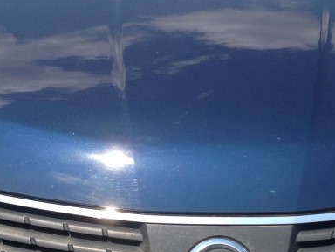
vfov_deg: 16.7
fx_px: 852
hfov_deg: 22.2
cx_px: 221
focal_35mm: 88
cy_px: 178
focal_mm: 4.12
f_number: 2.4
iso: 50
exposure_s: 1/1130
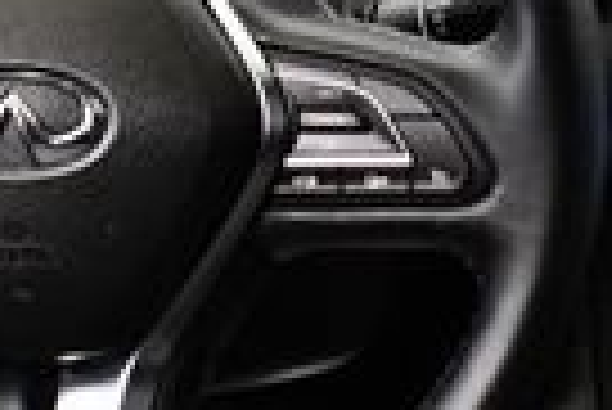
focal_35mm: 169
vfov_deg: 8.1
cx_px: 688
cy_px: 158
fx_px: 2876
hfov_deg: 11.9
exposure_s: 1/60
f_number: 3.5
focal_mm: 18
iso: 3200
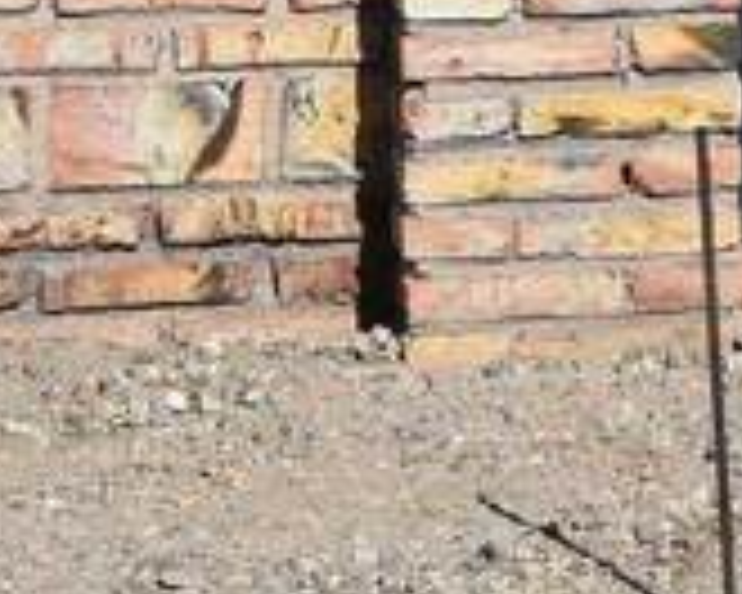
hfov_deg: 7.6
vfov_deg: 5.8
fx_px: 5526
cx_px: 971
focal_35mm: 252
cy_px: -1141
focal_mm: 23
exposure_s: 1/500
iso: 200
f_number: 11
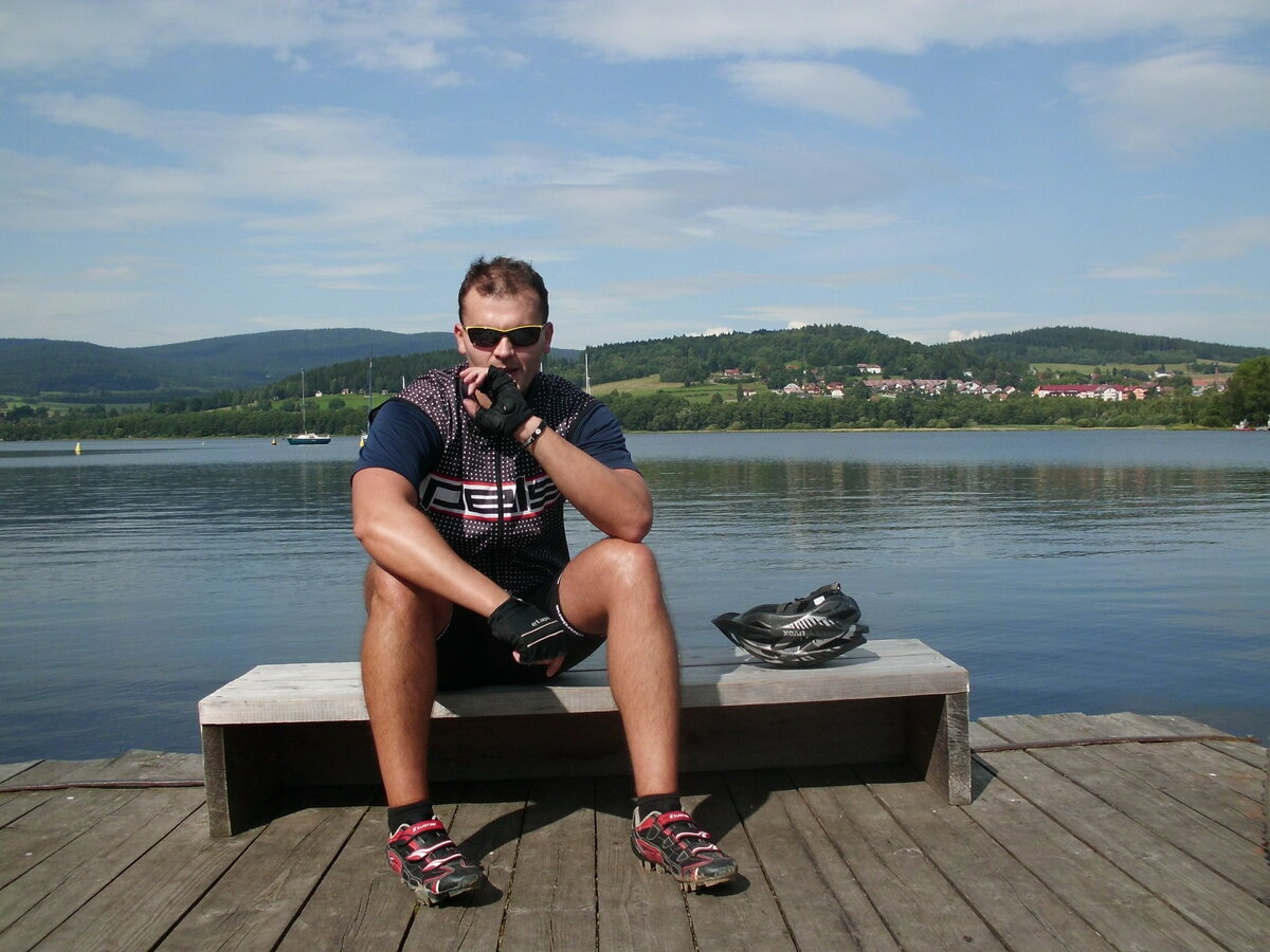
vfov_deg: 39.7
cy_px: 476
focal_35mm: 36
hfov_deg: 51.4
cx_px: 635
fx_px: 1321
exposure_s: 1/400
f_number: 7.3
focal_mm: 6.3
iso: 64
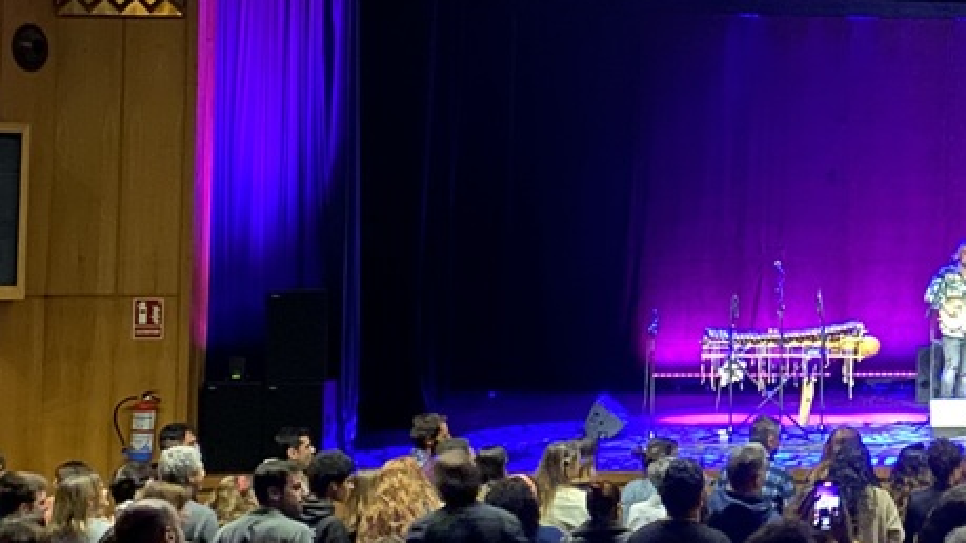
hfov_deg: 24.6
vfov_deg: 15.2
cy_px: 156
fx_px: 2023
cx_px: 1128
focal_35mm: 79
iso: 1000
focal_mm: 4.25
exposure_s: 1/8
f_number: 1.8
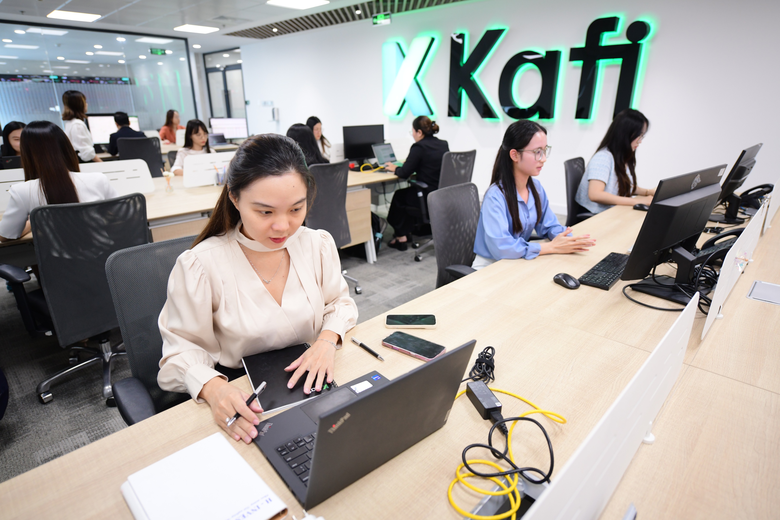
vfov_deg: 59.5
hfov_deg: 81.2
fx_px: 455
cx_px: 390
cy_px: 260
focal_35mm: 21
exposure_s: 1/200
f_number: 3.2
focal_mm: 21
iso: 1250
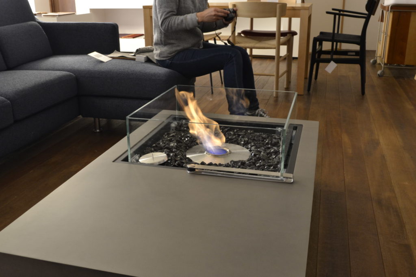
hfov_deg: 53.1
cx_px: 208
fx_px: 416
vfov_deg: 36.9
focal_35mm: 36
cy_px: 138
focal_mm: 24
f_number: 10
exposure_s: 1
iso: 800
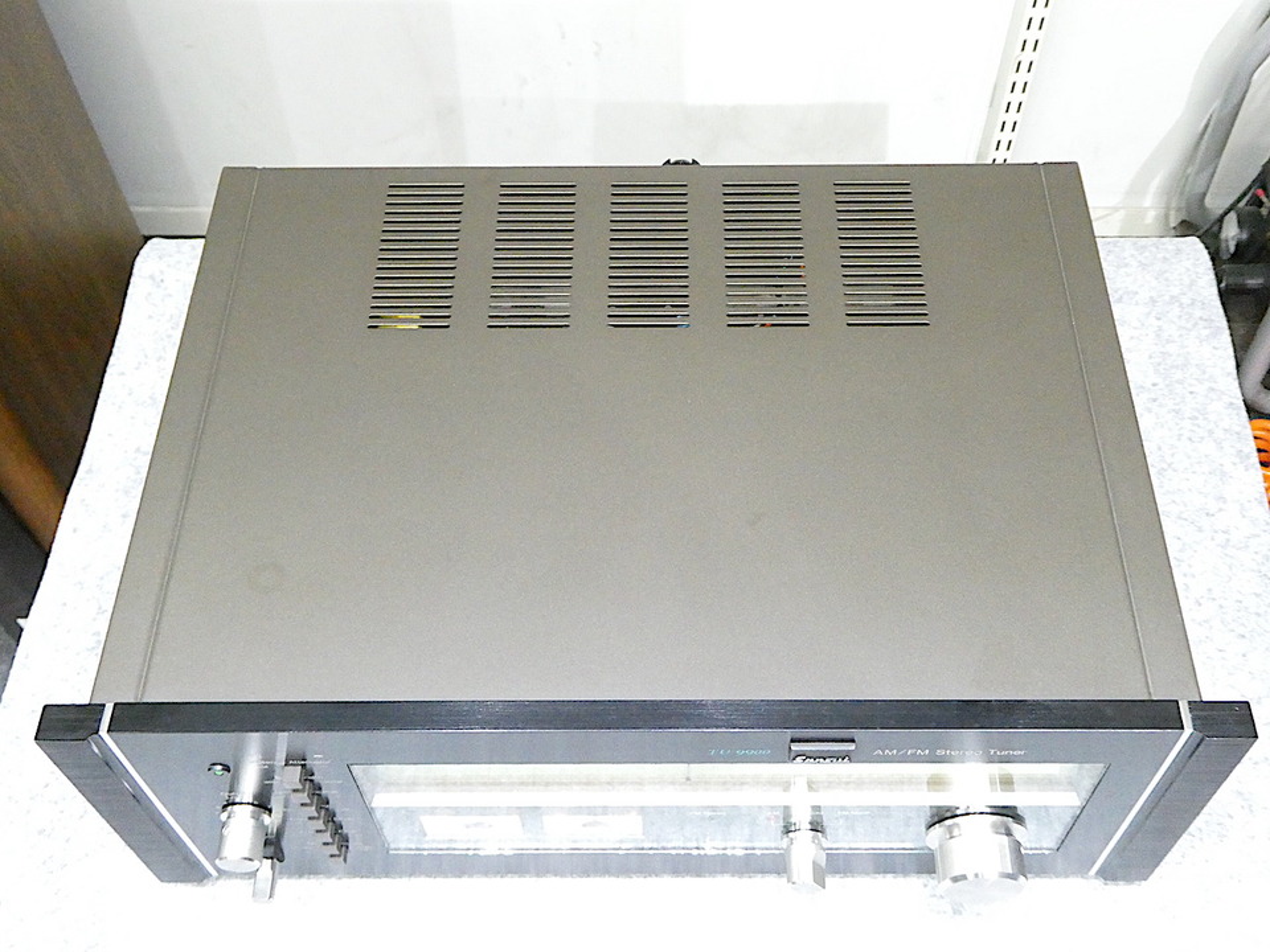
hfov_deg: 50.1
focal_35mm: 37
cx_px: 635
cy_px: 476
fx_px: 1357
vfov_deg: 38.7
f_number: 3.7
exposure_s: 1/30
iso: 1600
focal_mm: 6.7
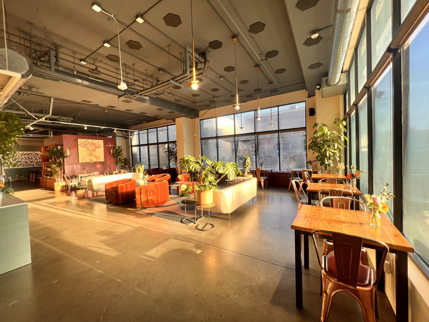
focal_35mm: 13
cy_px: 161
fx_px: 161
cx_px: 214
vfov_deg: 89.9
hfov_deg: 106.2
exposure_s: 1/141
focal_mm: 1.57
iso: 32
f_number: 1.8
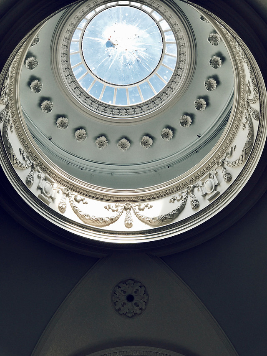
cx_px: 134
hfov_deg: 25.7
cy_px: 178
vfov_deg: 33.8
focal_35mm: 57
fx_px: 586
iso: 20
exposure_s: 1/195
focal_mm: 6.6
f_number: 2.8
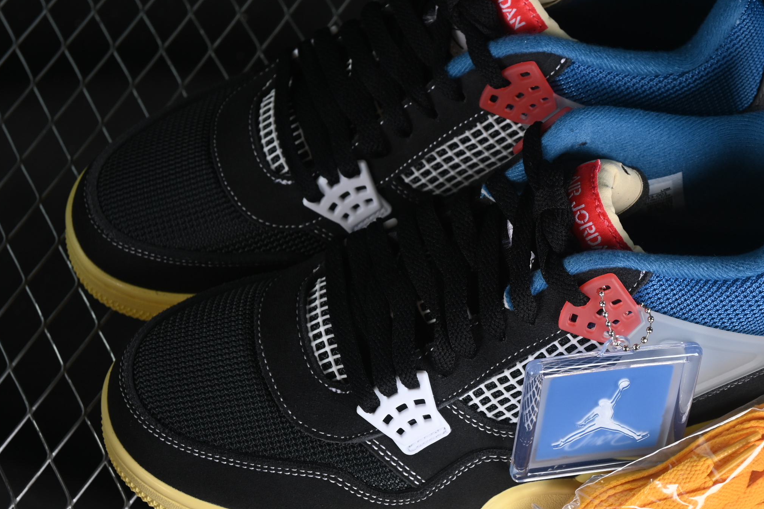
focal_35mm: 103
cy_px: 232
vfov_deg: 13.3
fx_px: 2186
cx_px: 489
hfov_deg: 19.8
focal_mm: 50
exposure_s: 1/50
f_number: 6.3
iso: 160
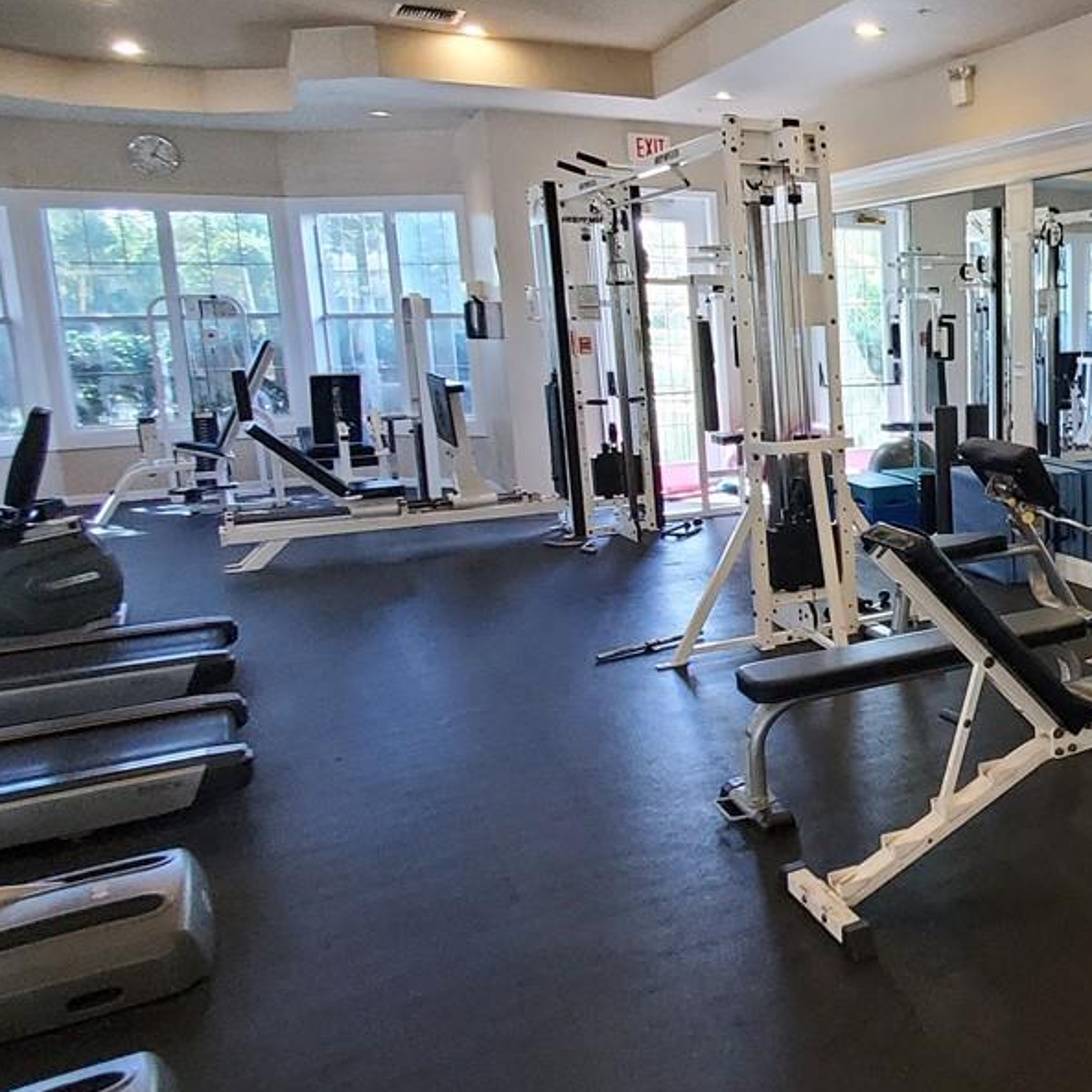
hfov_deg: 44.1
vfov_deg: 52.4
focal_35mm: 31
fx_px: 1106
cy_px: 475
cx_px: 1114
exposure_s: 1/59
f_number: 2.2
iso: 640
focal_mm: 1.8
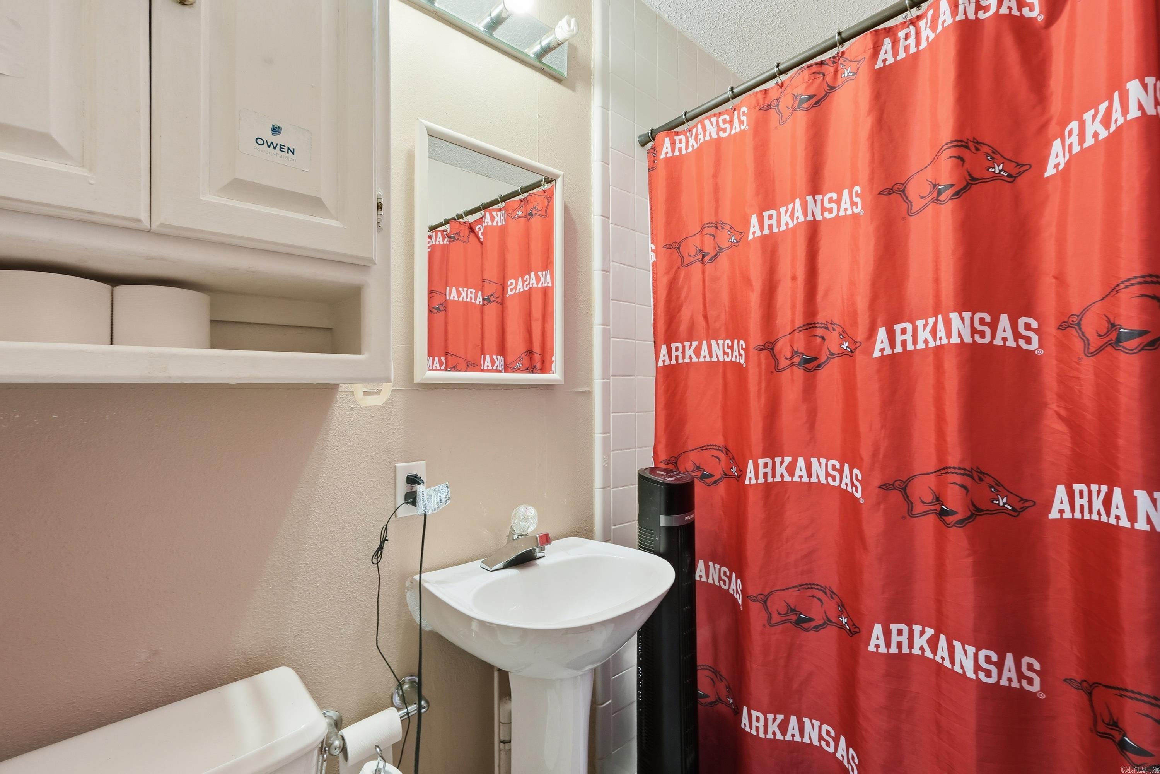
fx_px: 483
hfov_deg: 100.4
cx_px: 580
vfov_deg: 77.3
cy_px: 387
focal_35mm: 15
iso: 250
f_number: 9
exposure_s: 1/5
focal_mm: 10
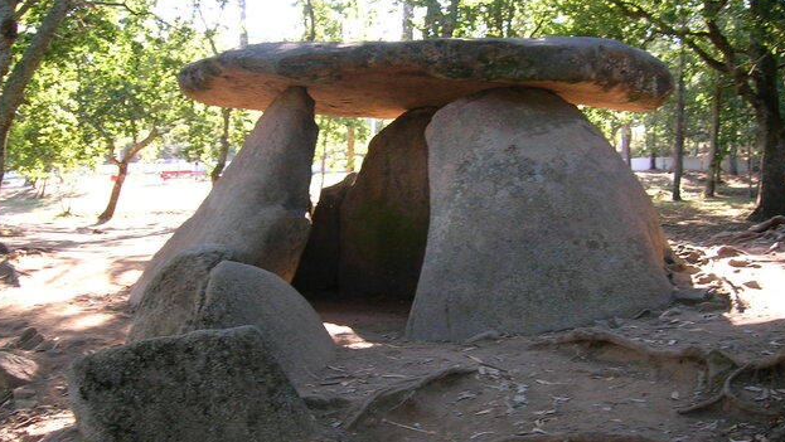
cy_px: 249
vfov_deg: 31.2
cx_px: 387
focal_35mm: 38
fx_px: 791
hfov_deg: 52.8
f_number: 2.9
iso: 50
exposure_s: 1/30.5
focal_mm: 5.7
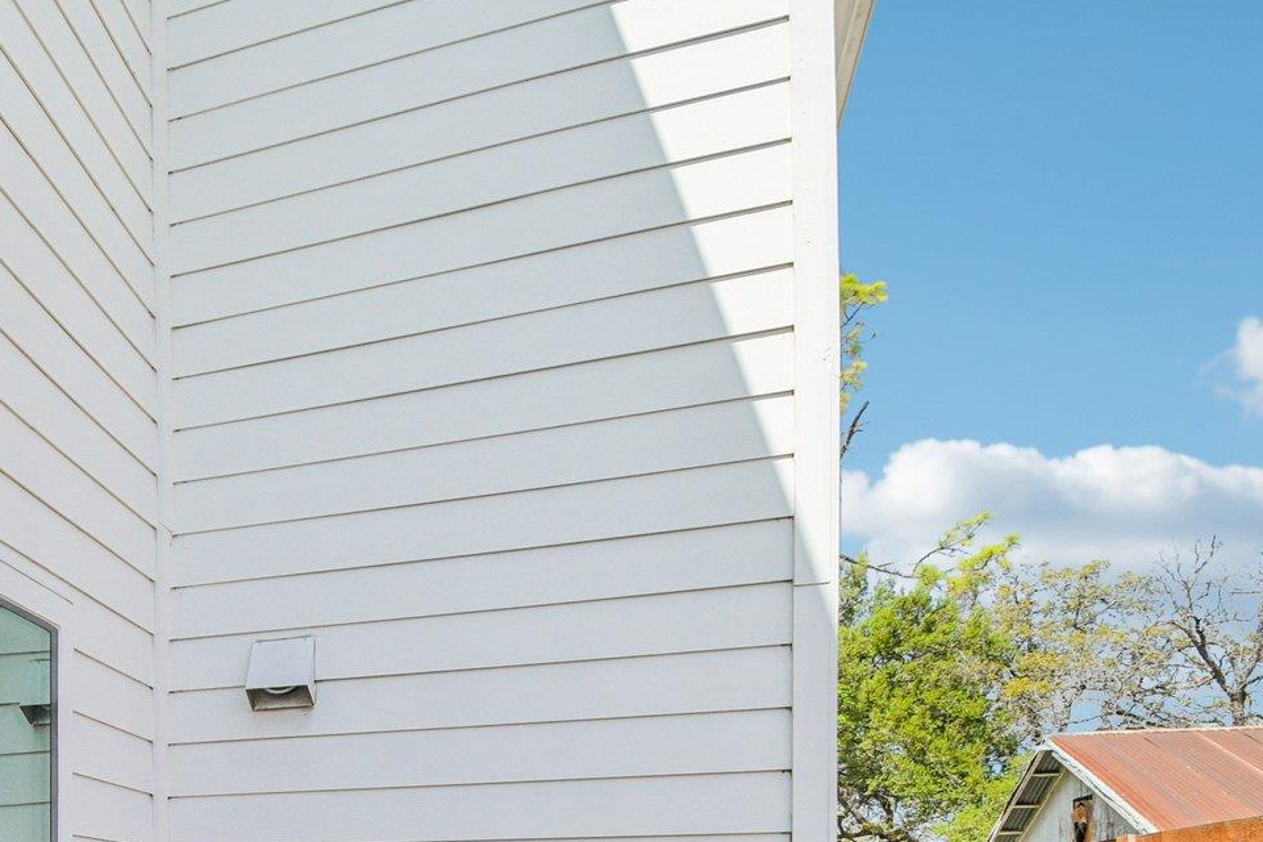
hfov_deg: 52.4
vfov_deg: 35.9
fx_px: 1123
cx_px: 153
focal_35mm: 32
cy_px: 891
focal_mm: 10
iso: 400
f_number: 8
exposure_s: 1/400
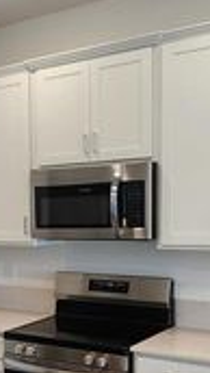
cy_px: 268
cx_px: -6
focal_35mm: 55
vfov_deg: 37.1
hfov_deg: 21.0
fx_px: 543
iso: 125
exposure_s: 1/60
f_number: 2.2
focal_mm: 1.74
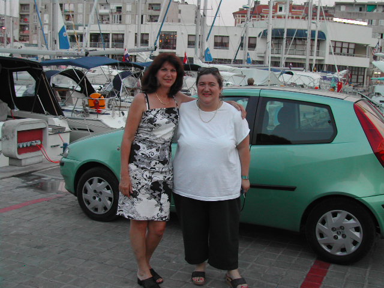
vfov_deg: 34.3
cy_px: 144
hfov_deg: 44.8
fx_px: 466
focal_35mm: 42
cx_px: 192
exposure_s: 1/33.6
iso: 100
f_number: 2.9
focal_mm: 9
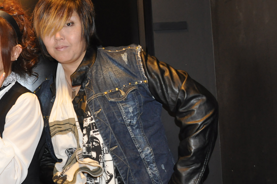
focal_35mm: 55
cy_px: 81
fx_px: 423
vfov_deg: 24.6
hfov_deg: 34.3
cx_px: 29
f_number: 3.5
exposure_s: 1/60
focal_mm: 20
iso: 800
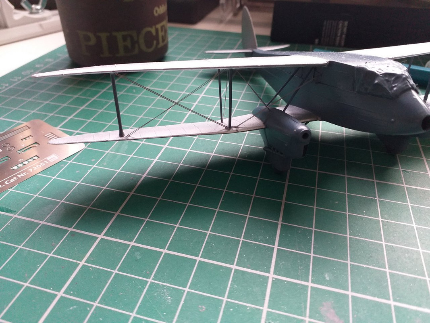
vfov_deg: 53.1
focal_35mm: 26
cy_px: 162
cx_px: 215
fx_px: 323
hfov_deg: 67.3
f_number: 1.9
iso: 160
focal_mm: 3.6
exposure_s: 1/50
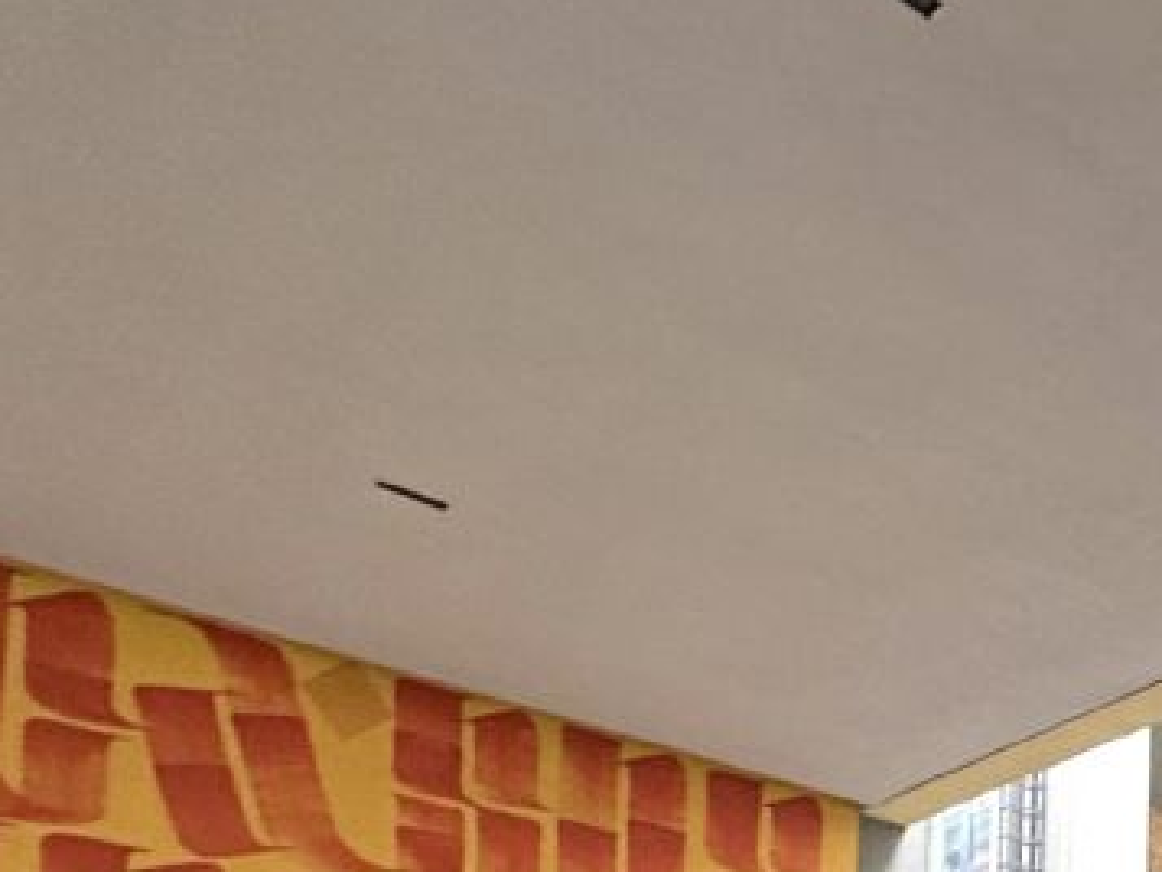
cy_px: 1365
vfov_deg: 22.5
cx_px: 1725
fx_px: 1713
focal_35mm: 51
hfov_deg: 27.0
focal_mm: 2.22
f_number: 2.2
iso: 64
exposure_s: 1/99
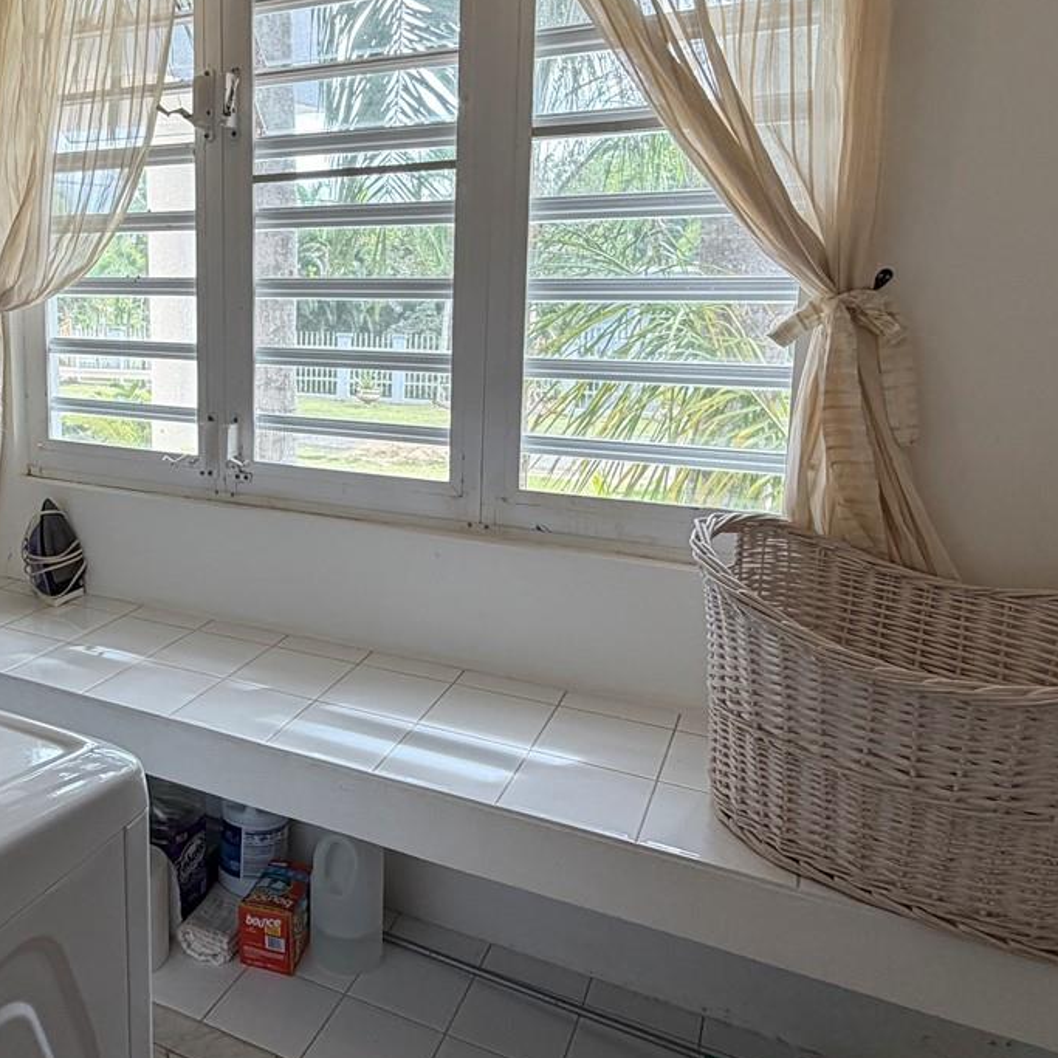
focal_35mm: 29
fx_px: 1003
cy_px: 423
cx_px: 256
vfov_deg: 55.2
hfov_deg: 53.0
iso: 100
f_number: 2.2
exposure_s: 1/121
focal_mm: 2.22
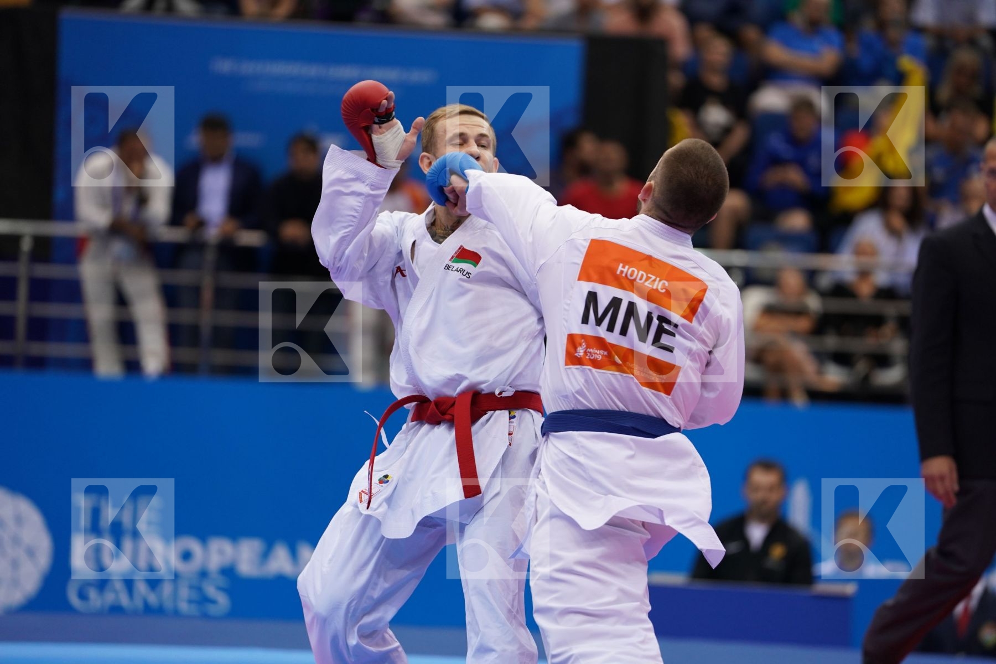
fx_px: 5533
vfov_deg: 6.9
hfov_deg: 10.3
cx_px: 498
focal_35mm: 200
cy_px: 332
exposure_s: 1/1000
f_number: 2.8
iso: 1250
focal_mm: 200
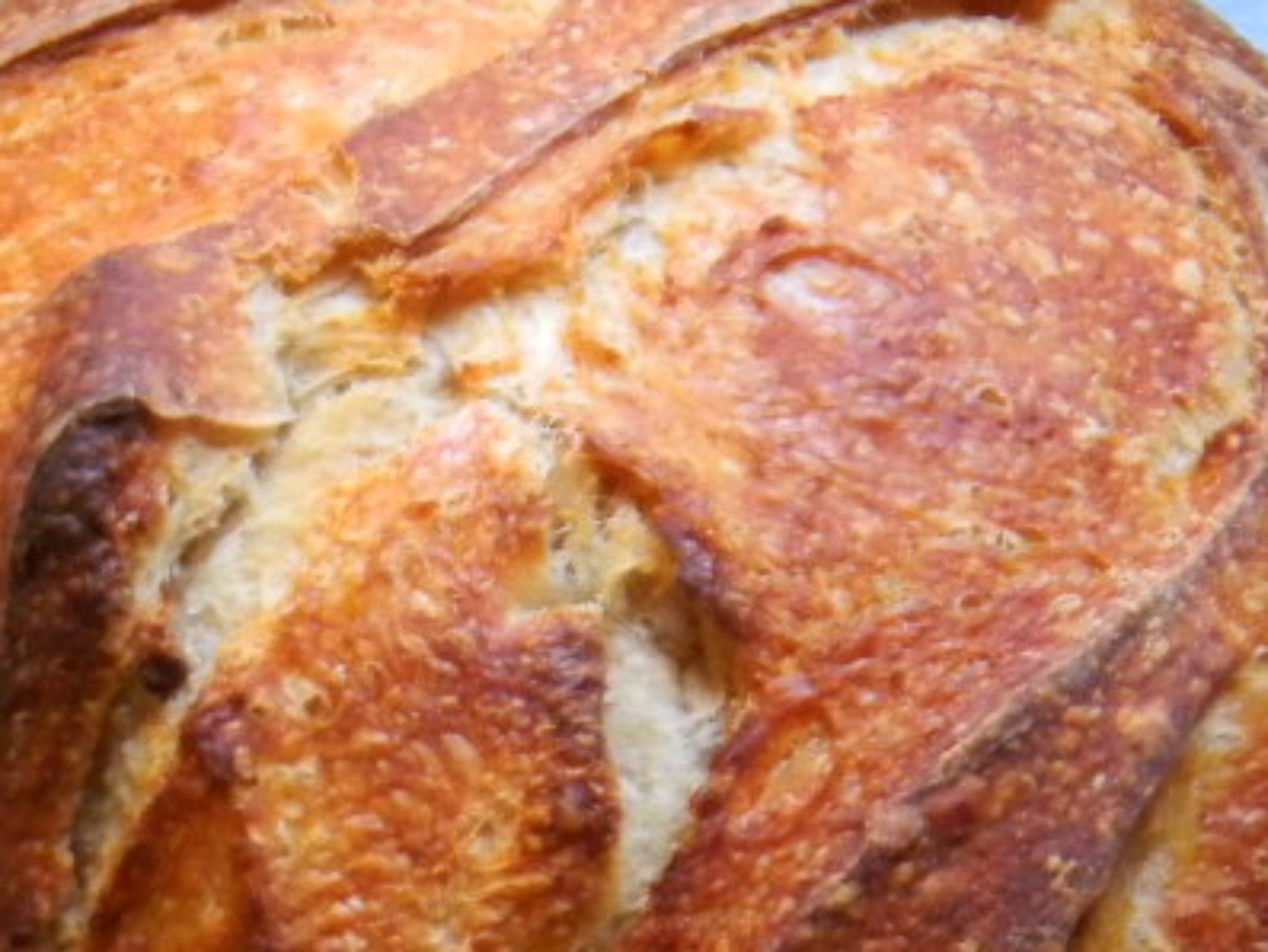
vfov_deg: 15.1
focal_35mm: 98
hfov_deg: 19.7
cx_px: 172
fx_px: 3591
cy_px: 556
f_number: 4
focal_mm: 6.9
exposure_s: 1/56.5
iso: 339
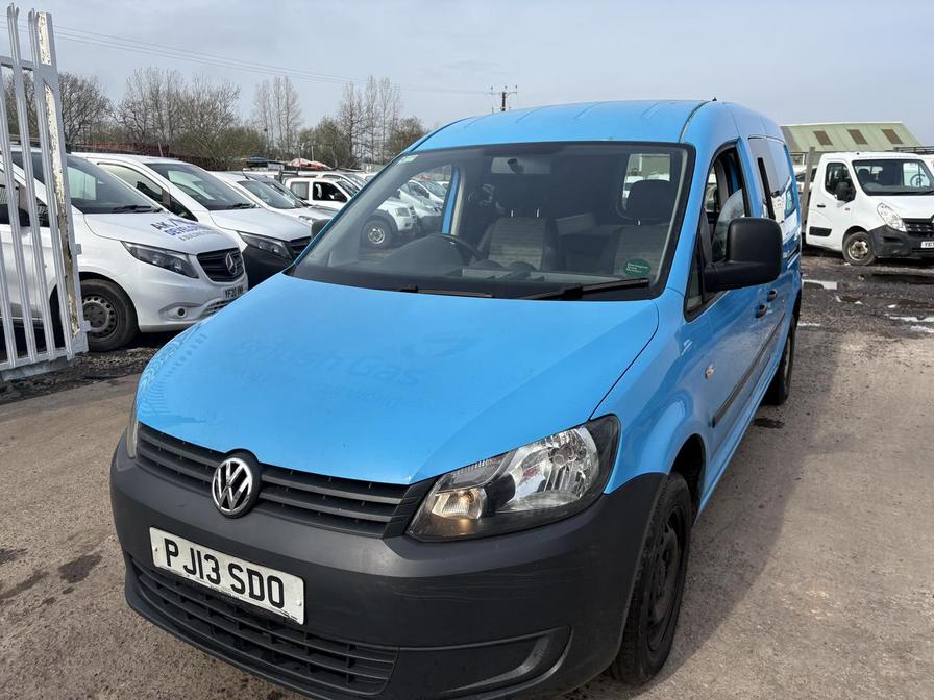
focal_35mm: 26
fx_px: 702
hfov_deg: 67.3
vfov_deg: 53.1
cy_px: 350
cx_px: 467
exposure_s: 1/3125
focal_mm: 5.96
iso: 50
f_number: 1.6
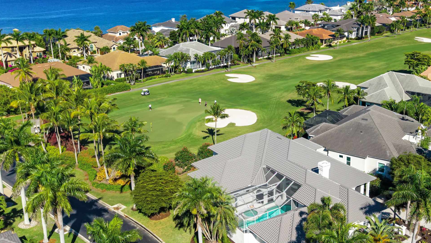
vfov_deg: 28.3
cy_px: 111
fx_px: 480
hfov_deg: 48.0
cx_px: 266
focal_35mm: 42
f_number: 1.8
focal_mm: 8.67
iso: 100
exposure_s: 1/640
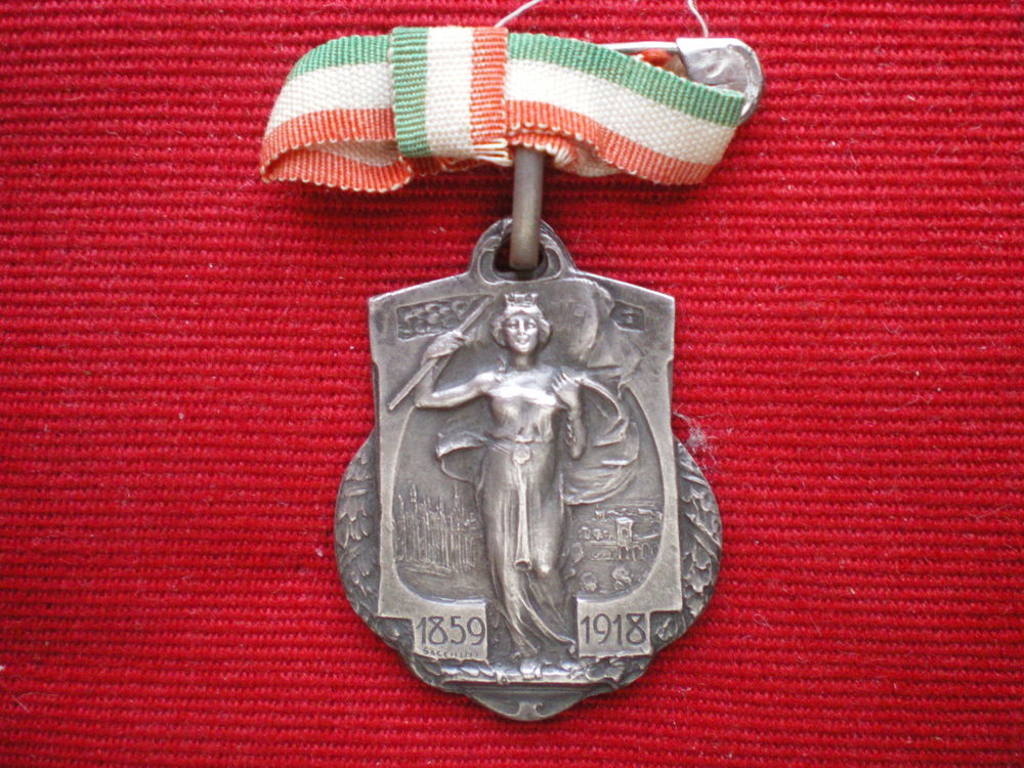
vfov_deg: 37.7
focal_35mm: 38
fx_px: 1124
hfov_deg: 49.0
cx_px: 512
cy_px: 384
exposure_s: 1/40
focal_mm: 6.3
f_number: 3.1
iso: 400
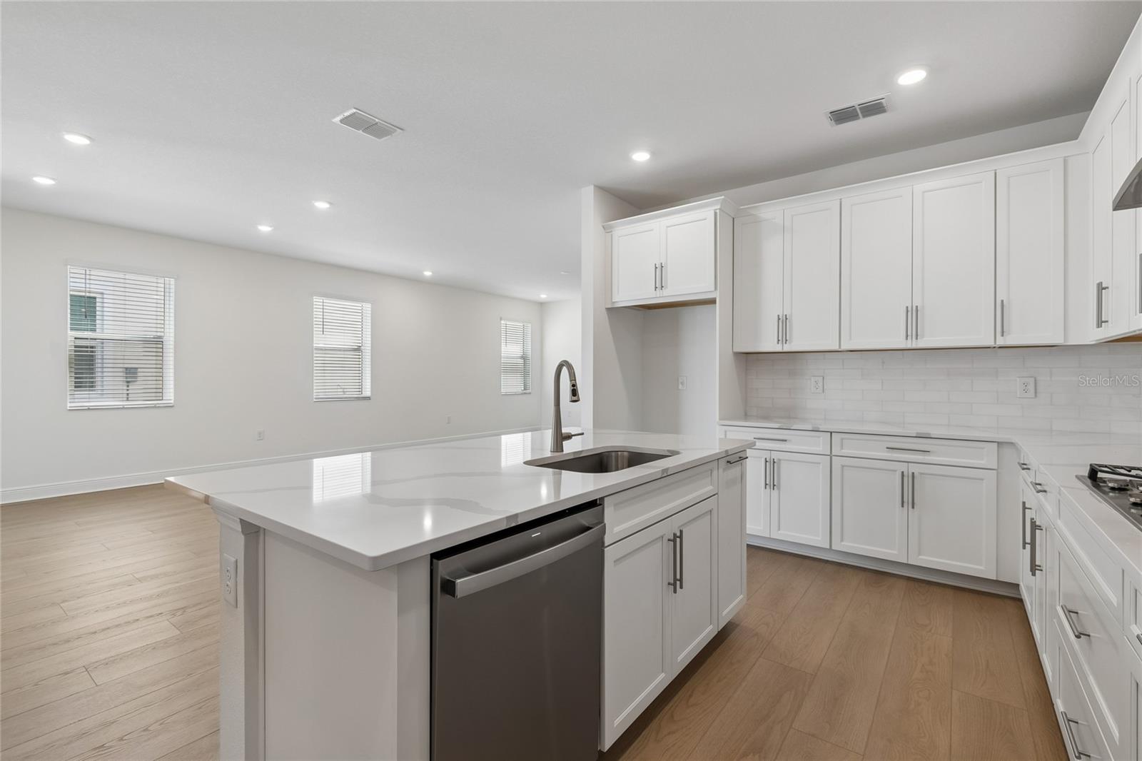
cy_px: 380
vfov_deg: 77.3
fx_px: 476
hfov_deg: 100.4
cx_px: 571
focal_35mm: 15
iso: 100
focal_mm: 10
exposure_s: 1/25
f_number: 7.1
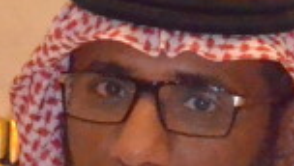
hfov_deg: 6.2
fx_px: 2639
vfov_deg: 3.5
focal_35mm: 338
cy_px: 439
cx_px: -250
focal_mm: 32
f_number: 10
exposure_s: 1/160
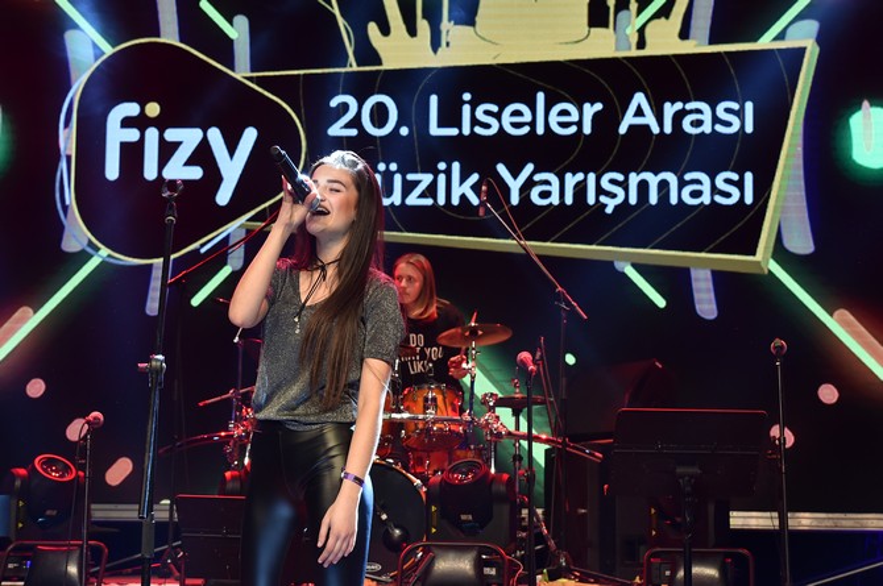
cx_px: 442
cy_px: 293
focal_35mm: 86
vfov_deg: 15.8
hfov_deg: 23.7
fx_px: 2107
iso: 1250
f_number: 9
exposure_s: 1/160
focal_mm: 86
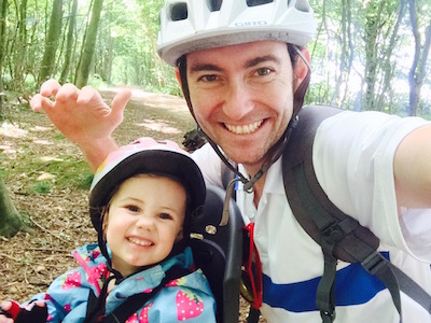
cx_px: 216
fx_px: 386
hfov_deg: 58.4
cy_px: 162
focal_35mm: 31
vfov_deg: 45.4
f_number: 2.4
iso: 320
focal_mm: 2.15
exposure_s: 1/33
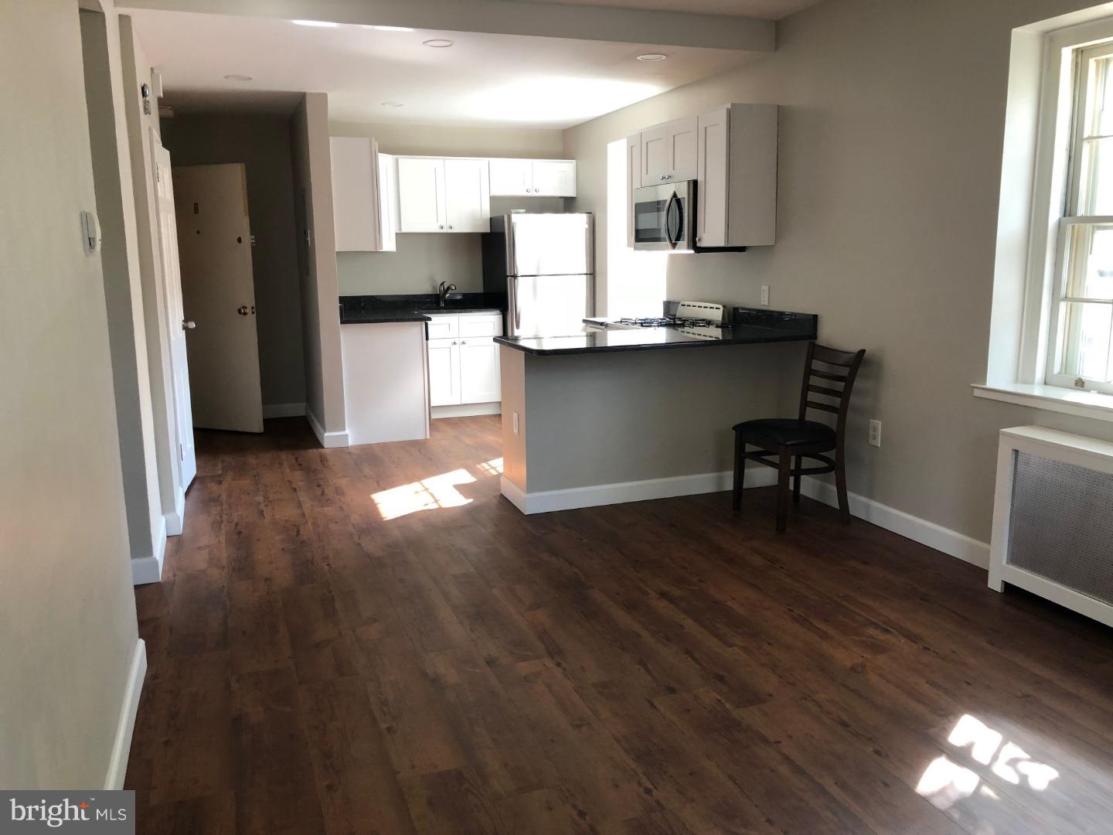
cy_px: 418
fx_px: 900
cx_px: 556
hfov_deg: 63.4
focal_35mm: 28
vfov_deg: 49.7
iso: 32
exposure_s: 1/30
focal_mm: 3.99
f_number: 1.8
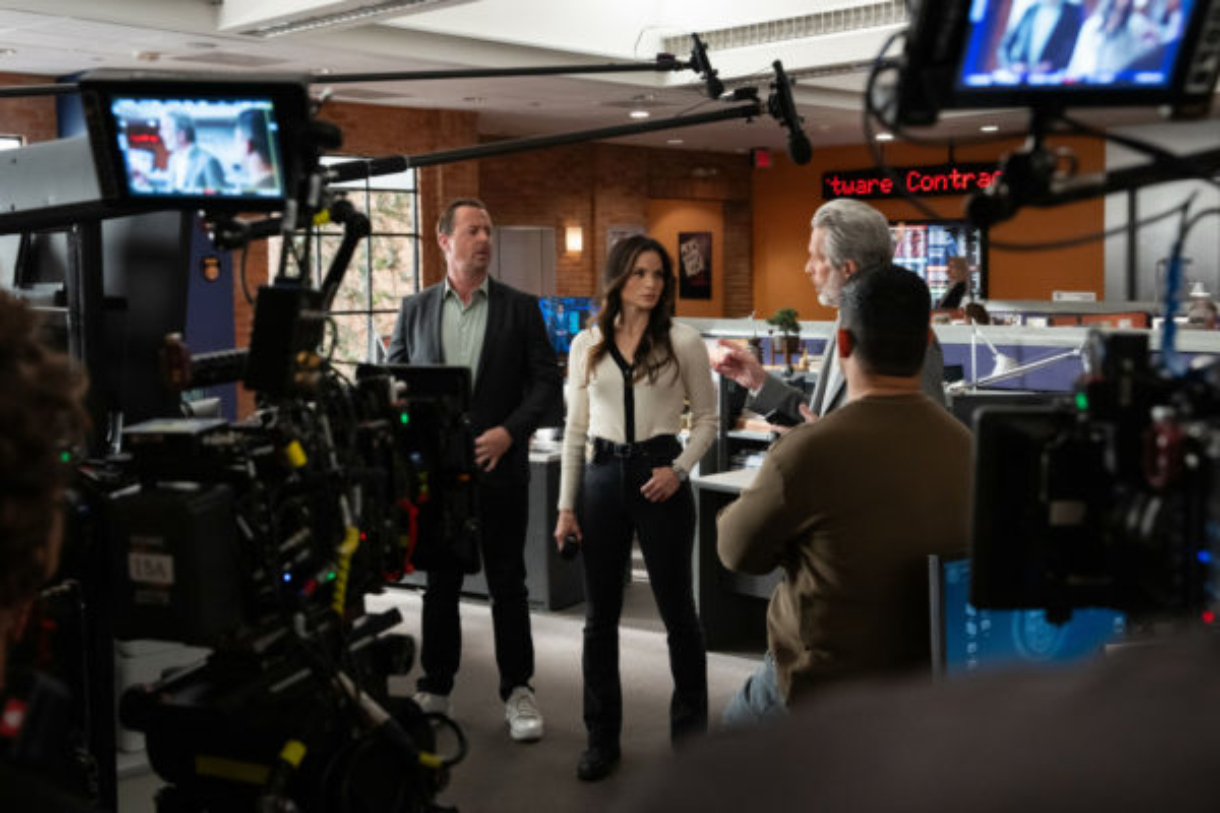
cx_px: 610
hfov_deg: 45.4
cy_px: 406
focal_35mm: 43
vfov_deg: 31.2
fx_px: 1457
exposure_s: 1/100
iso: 3200
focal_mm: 43
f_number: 5.6
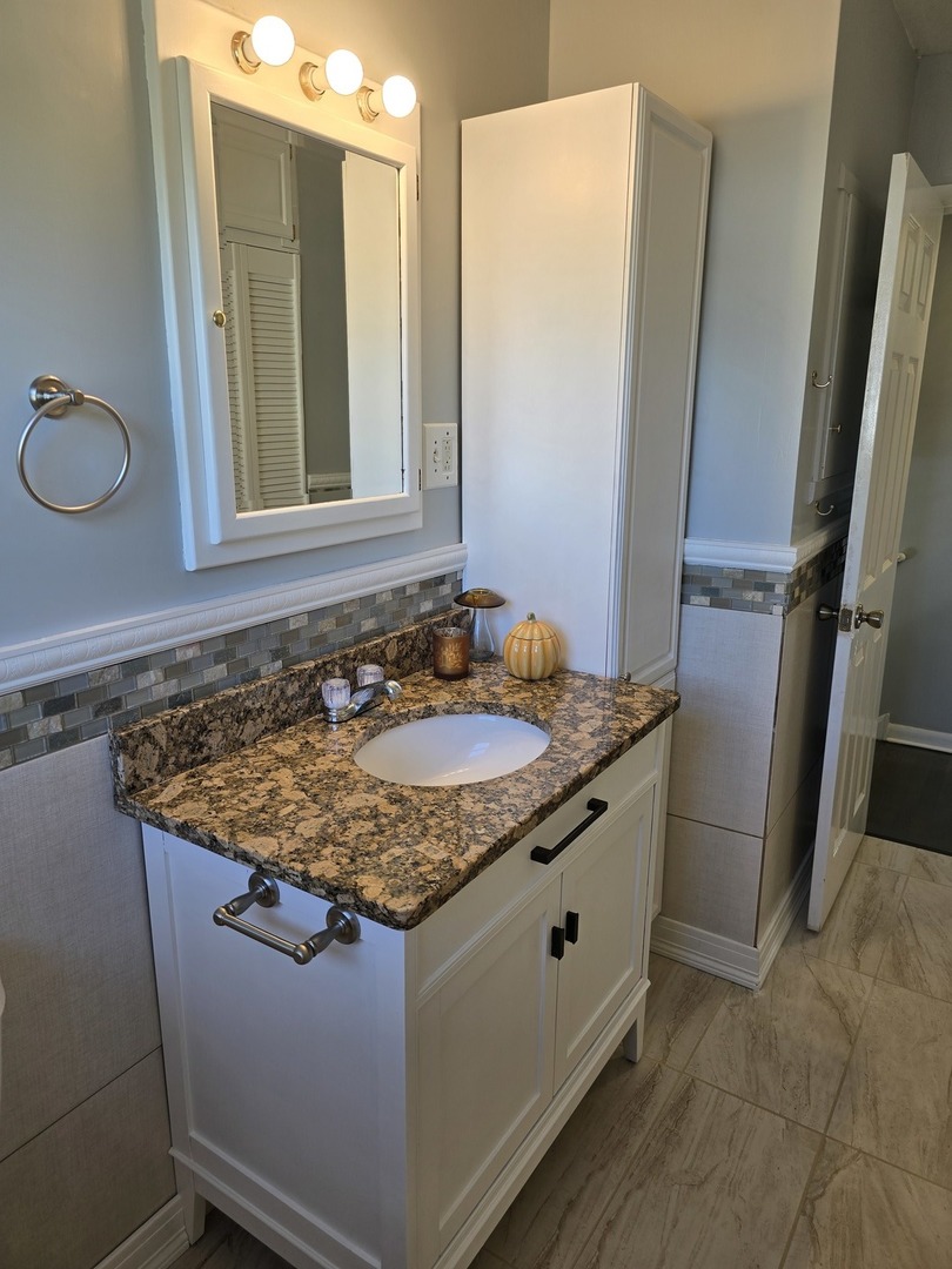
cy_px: 634
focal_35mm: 23
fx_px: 843
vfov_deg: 73.9
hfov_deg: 58.9
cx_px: 476
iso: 40
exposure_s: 1/120
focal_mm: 6.3
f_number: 1.7
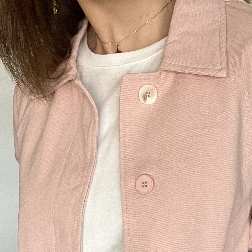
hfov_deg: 25.7
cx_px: 151
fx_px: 552
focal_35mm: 67
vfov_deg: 24.0
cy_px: 279
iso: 100
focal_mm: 2.71
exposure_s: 1/78
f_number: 2.2
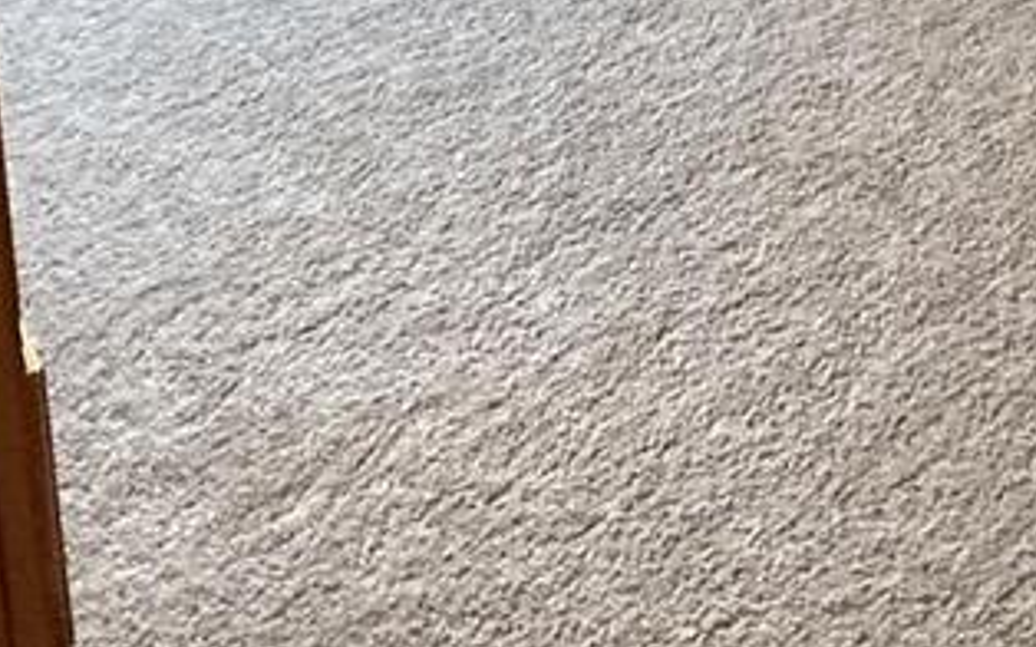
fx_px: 1919
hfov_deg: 28.2
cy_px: -883
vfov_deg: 13.9
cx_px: 1056
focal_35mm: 68
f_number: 2.2
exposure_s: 1/60
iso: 320
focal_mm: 2.22
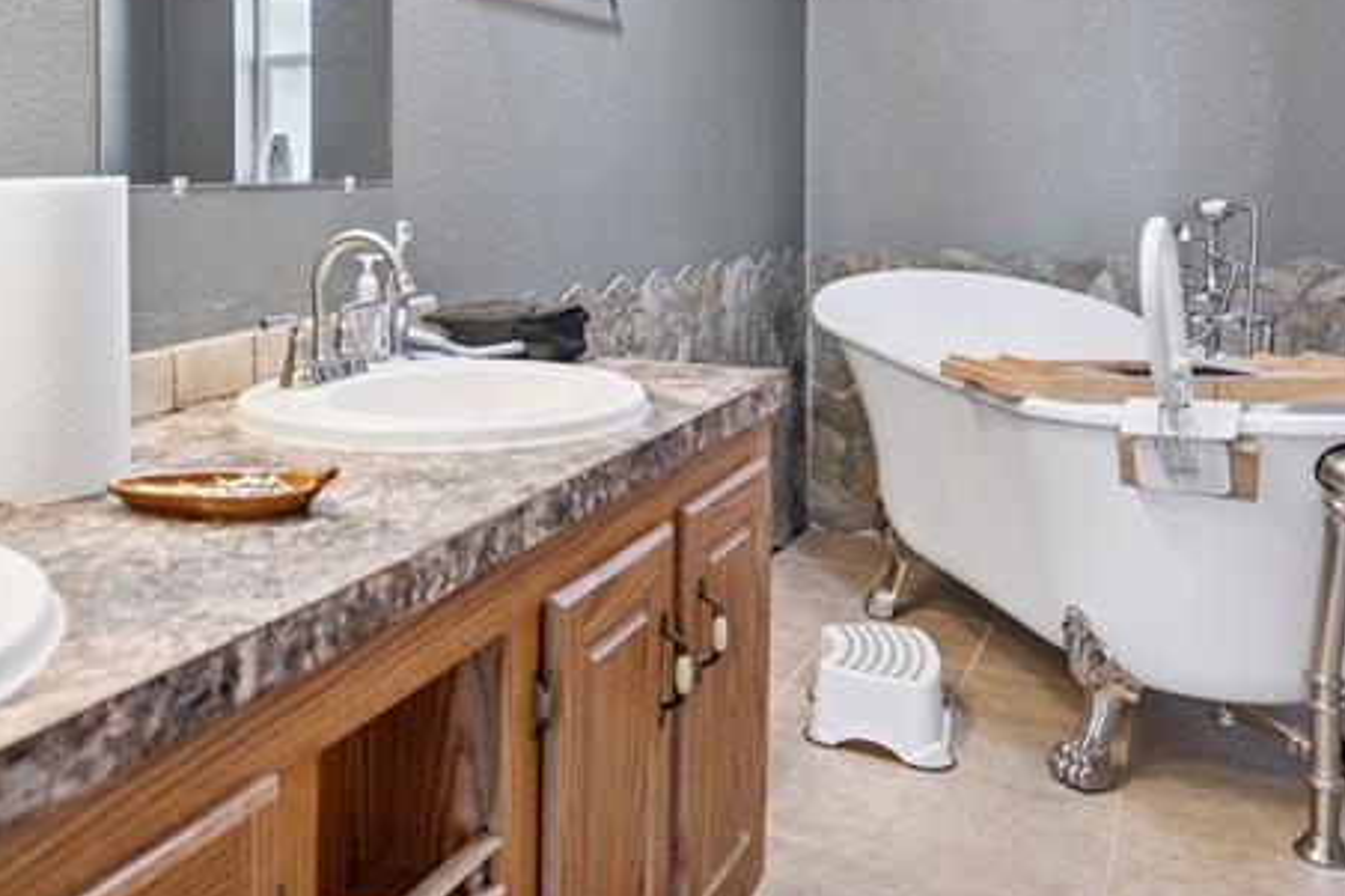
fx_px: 1270
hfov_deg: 54.3
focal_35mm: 34
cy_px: 137
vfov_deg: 37.0
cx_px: 417
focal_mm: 15
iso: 400
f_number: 3.2
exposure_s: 1/60
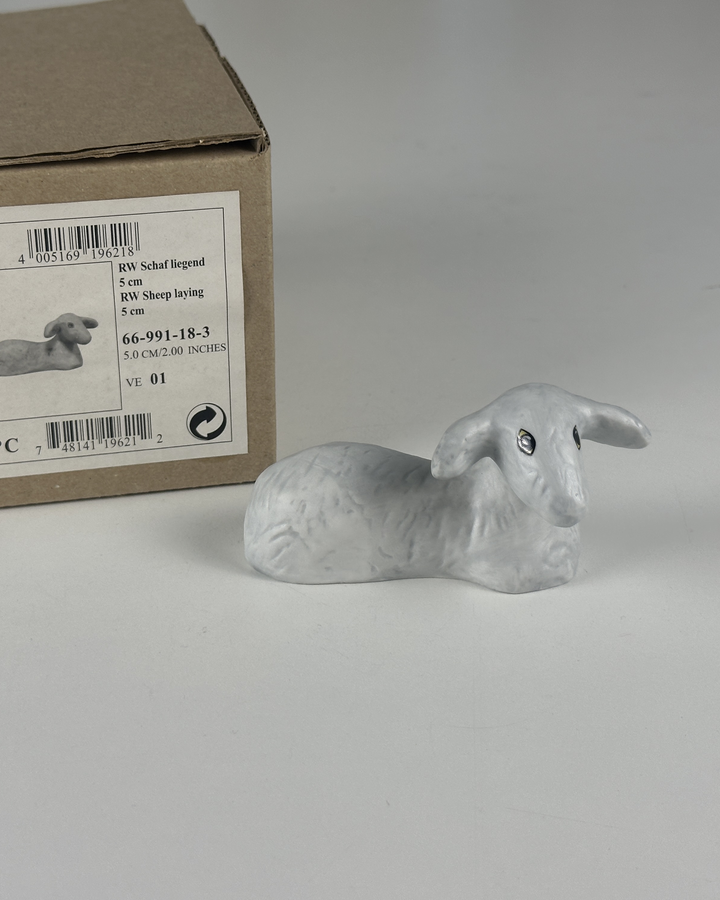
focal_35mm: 63
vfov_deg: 30.0
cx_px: 333
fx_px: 1678
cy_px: 448
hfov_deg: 24.2
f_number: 1.78
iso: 64
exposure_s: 1/261
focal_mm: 6.86
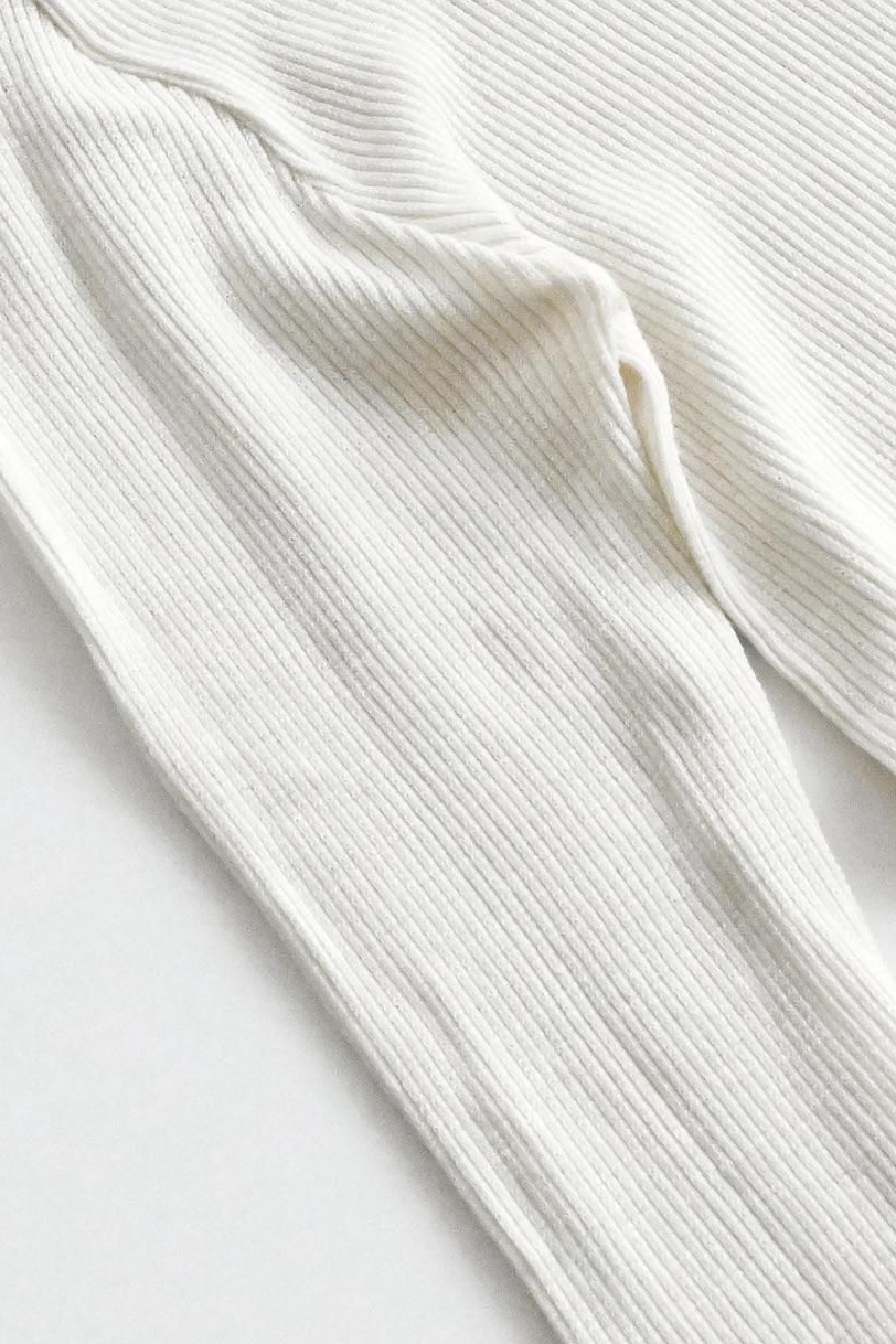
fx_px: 3584
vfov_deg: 20.5
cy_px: -12
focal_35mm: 96
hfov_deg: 14.2
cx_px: 544
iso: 10000
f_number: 11
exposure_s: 1/800
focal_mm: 28
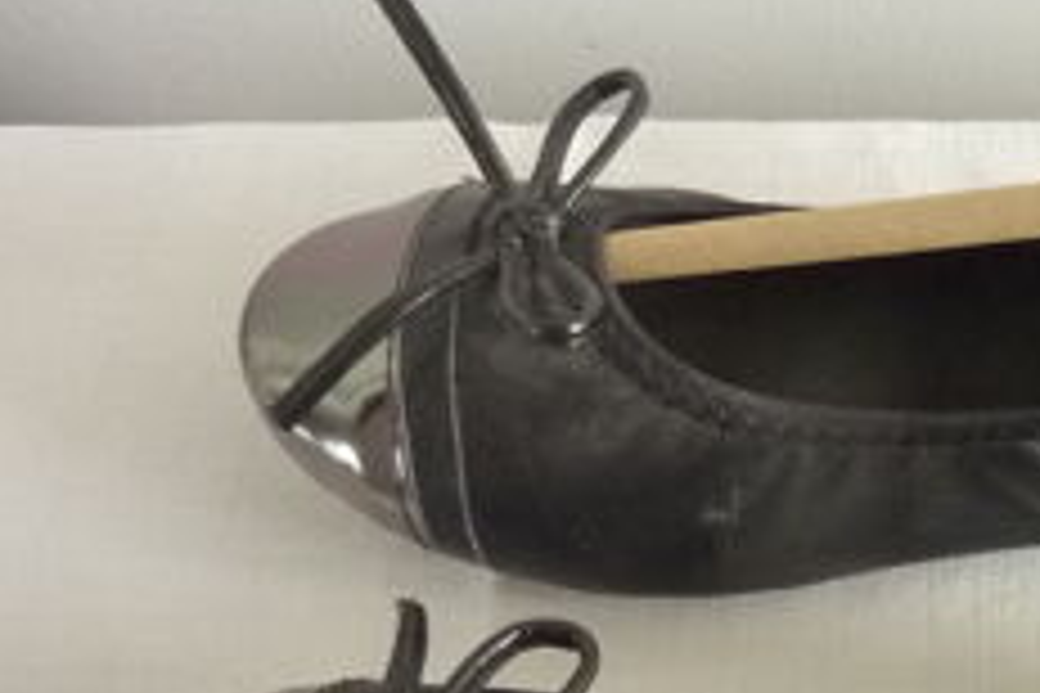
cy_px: 603
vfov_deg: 24.4
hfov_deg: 34.1
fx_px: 1560
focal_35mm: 54
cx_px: 999
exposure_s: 1/25
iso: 400
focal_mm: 4.1
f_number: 3.3
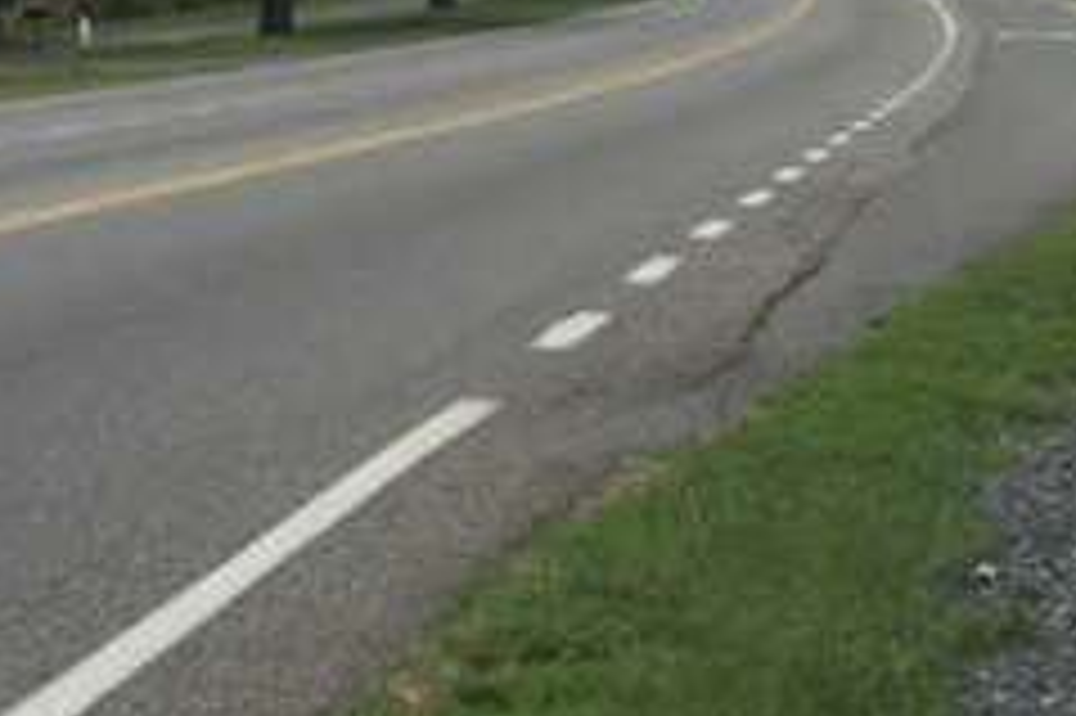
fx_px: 3017
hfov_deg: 20.2
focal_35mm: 101
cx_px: 675
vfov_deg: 13.3
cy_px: 0
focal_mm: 4.15
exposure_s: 1/3597
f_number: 2.2
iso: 32
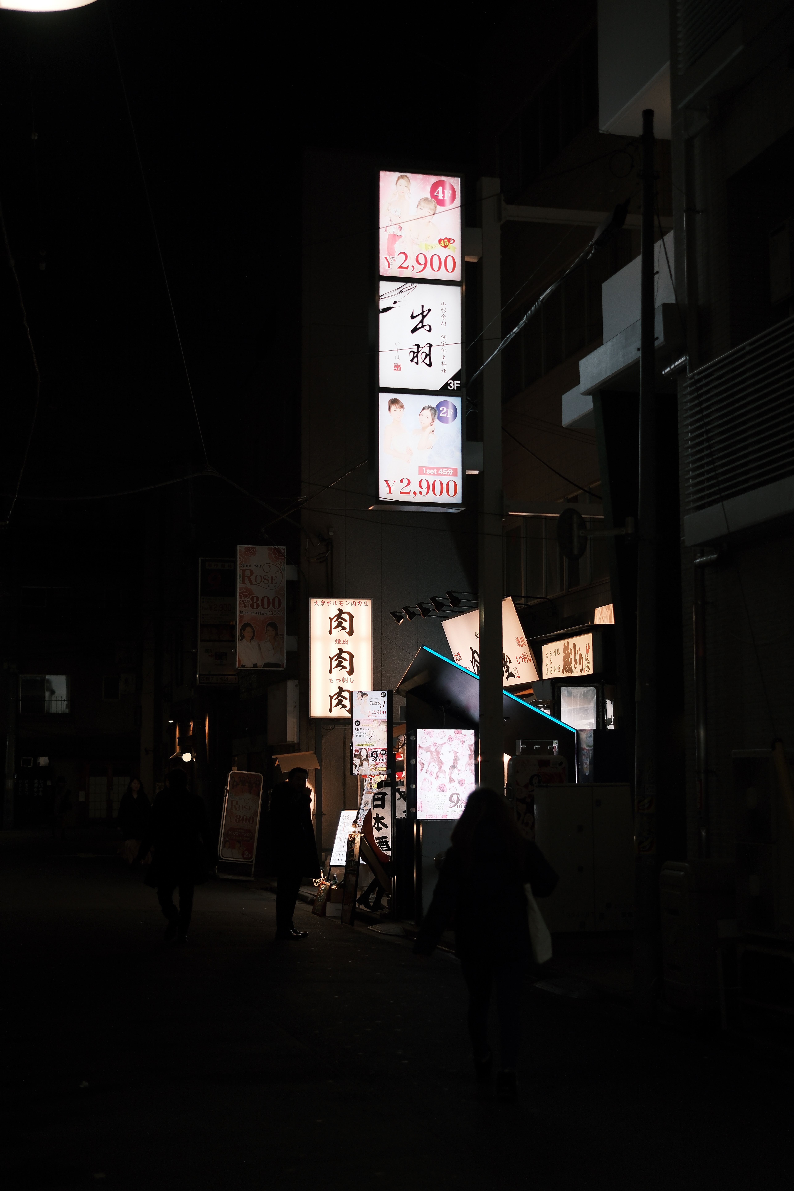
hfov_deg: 27.0
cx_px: 397
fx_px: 1654
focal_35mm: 50
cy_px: 596
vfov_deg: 39.6
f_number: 1.6
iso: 500
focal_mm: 33
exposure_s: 1/450
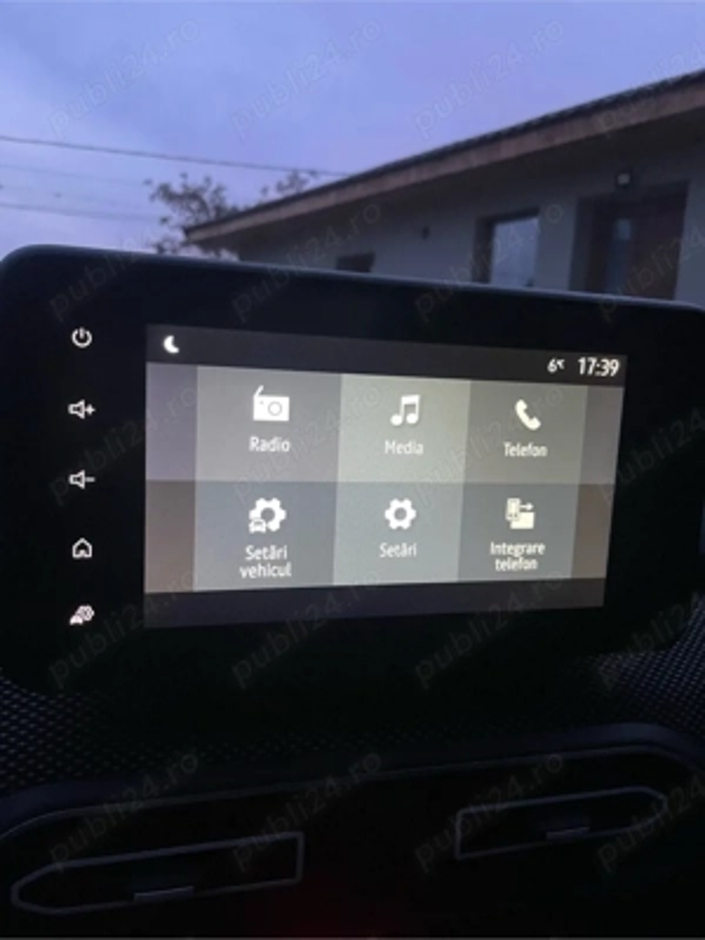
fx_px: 706
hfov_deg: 53.1
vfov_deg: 67.3
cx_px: 352
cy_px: 470
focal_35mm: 26
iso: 640
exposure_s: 1/28
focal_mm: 4.2
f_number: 1.6
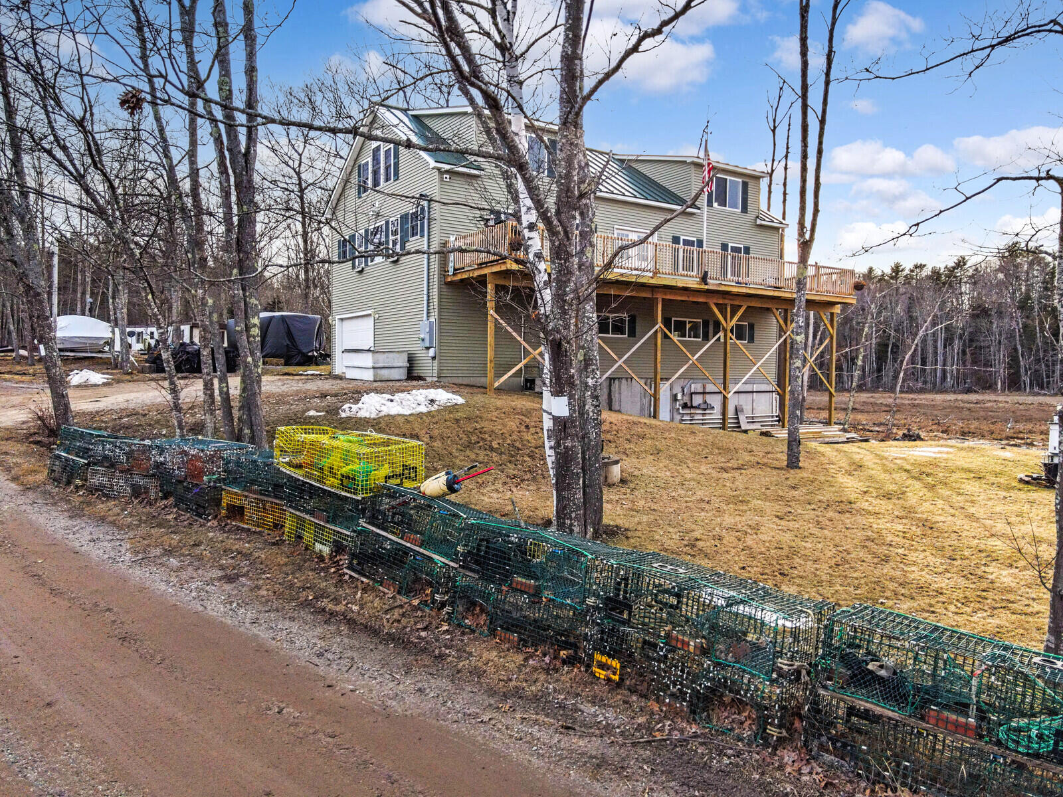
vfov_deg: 56.8
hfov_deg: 71.6
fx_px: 737
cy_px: 398
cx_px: 532
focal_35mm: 24
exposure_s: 1/500
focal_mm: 4.5
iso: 200
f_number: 2.8
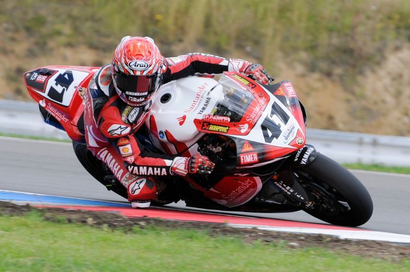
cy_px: 136
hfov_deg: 6.9
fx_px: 3411
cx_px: 205
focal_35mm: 300
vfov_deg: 4.6
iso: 400
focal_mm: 200
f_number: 4.5
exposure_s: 1/1000
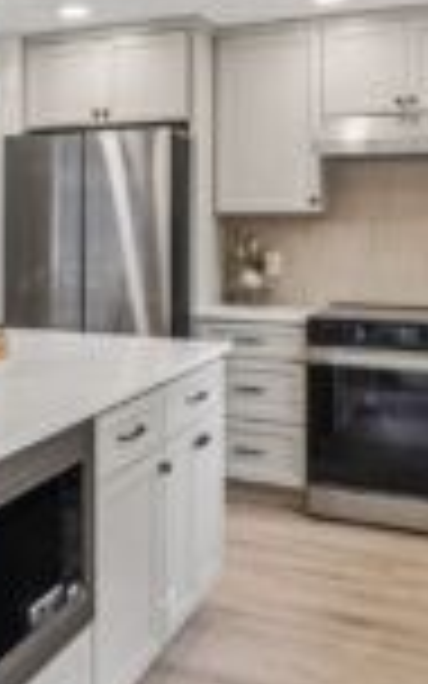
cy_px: 241
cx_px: 41
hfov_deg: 28.7
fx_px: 803
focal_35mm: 43
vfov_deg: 45.7
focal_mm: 16
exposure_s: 1/50
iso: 1600
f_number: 8
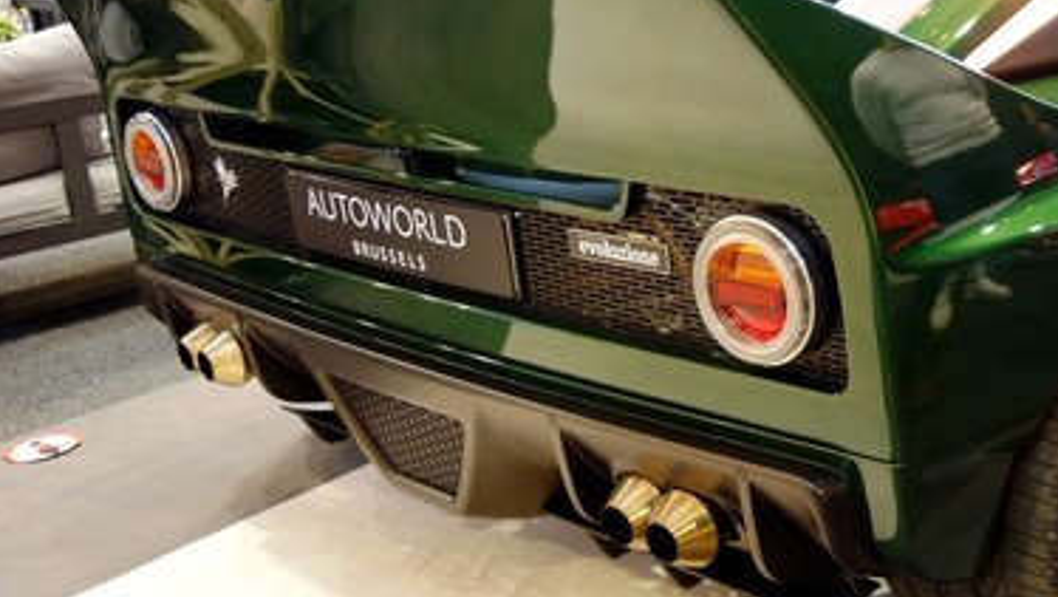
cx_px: 843
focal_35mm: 47
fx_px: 1319
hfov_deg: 41.8
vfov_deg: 25.4
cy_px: 238
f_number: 1.8
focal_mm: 10.4
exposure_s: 1/30
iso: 160
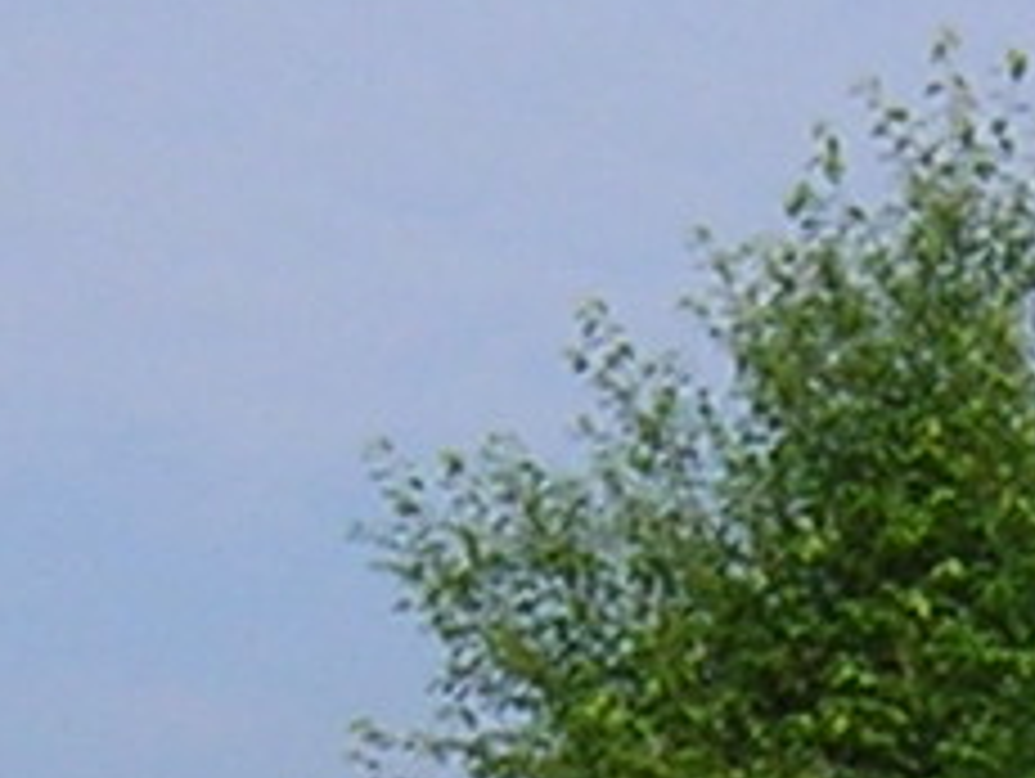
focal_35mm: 250
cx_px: 999
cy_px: 1632
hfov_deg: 7.9
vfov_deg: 5.8
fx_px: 7483
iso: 100
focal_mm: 4.7
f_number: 5.2
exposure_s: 1/395
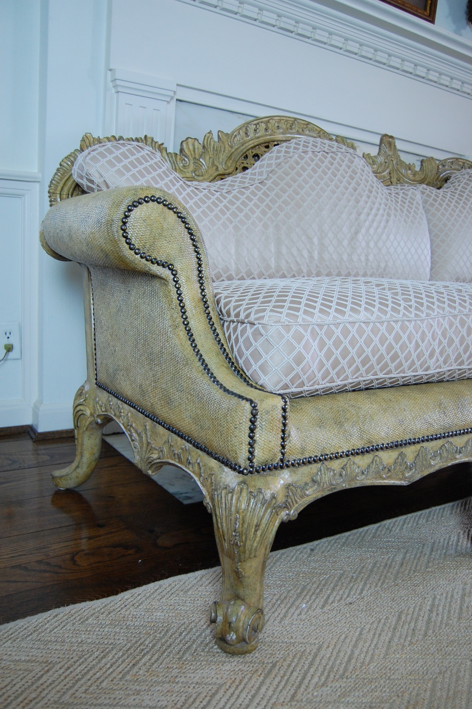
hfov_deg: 43.5
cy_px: 354
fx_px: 591
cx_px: 236
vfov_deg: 62.0
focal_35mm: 30
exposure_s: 1/25
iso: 800
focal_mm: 20
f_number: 3.8
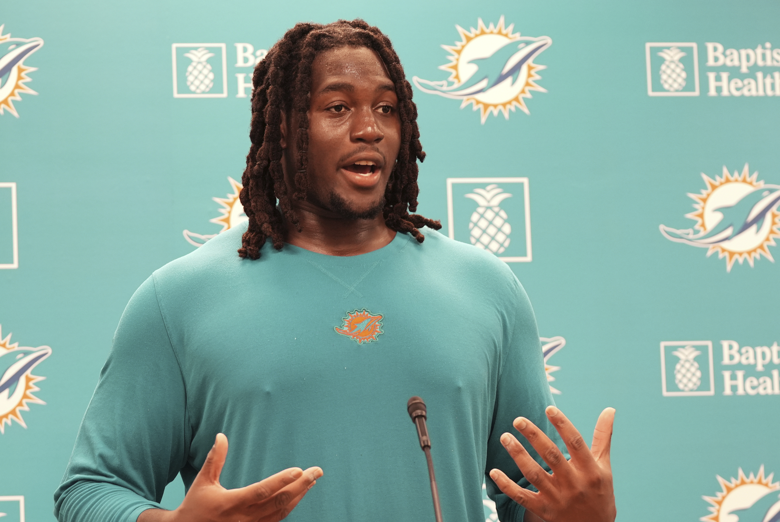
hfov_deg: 12.6
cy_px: 261
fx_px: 3535
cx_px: 390
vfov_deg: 8.4
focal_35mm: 163
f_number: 3.5
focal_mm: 109
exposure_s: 1/250
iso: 1000
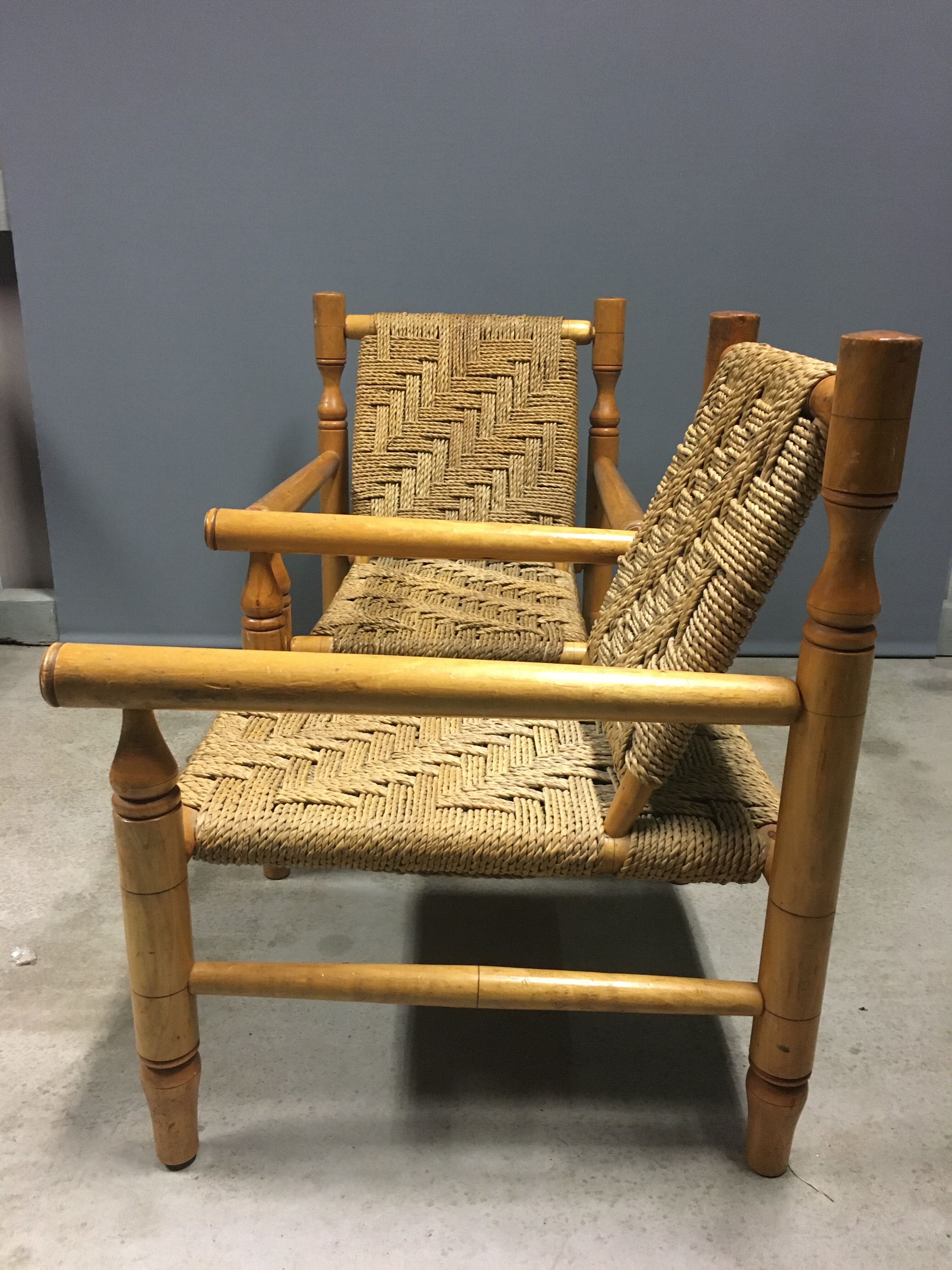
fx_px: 1063
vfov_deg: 61.7
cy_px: 635
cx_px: 476
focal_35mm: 29
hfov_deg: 48.2
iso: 200
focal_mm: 4.15
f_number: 2.2
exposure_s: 1/17
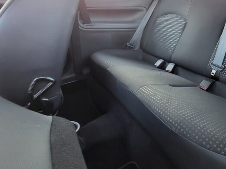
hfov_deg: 75.7
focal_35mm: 20
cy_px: 71
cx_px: 170
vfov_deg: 65.6
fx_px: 131
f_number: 2.2
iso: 200
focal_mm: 1.74
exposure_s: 1/50
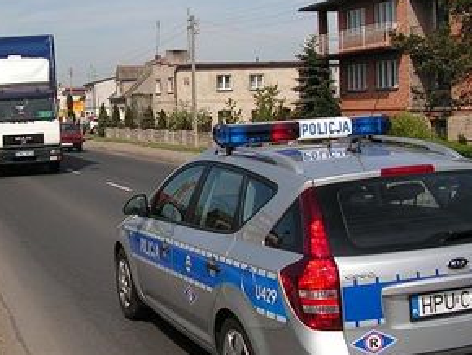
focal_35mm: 62
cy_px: 156
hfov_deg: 30.8
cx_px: 138
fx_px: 846
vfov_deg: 23.7
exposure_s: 1/640
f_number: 4.8
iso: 64
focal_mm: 6
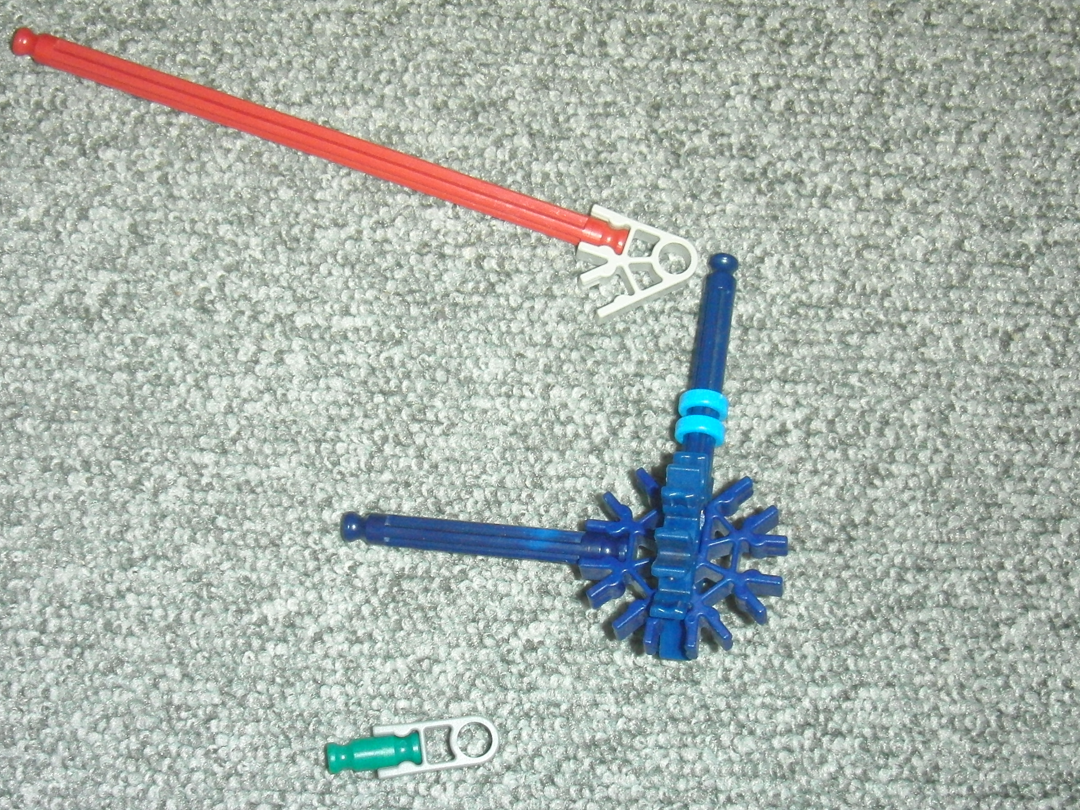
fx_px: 1716
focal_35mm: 55
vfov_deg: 26.5
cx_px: 476
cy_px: 512
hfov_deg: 34.9
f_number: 3.9
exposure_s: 1/40
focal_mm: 6.66
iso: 250
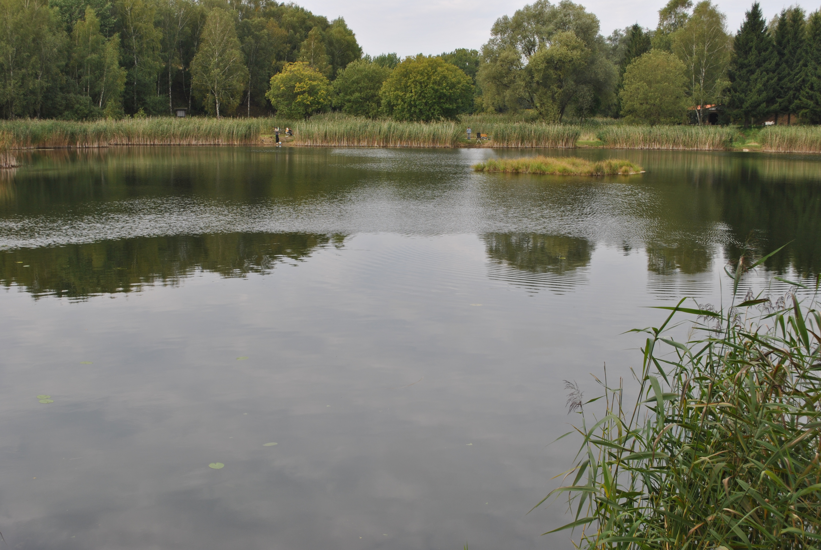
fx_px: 1027
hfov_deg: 43.6
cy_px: 275
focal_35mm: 45
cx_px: 410
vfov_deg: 29.9
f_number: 6.3
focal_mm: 30
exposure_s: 1/160
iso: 100
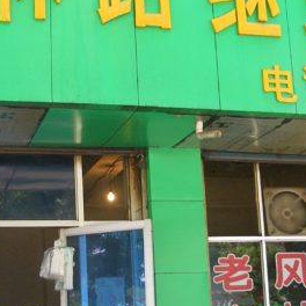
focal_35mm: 75
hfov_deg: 22.9
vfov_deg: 23.0
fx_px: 750
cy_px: 182
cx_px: 100
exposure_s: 1/100
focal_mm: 5.8
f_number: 2.6
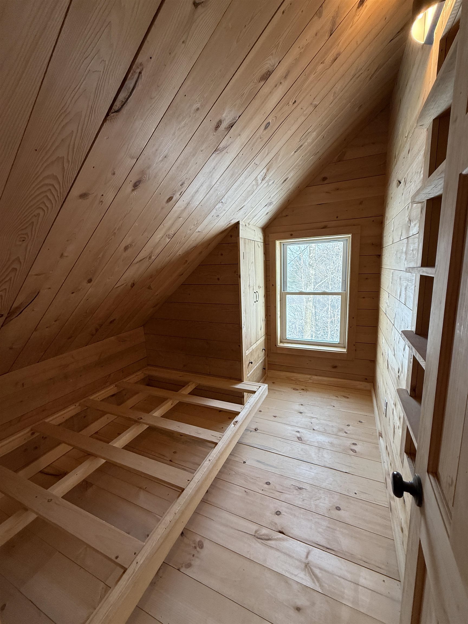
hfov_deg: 85.7
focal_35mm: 14
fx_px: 252
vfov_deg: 102.1
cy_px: 312
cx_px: 234
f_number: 2.2
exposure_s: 1/120
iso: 160
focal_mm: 2.22
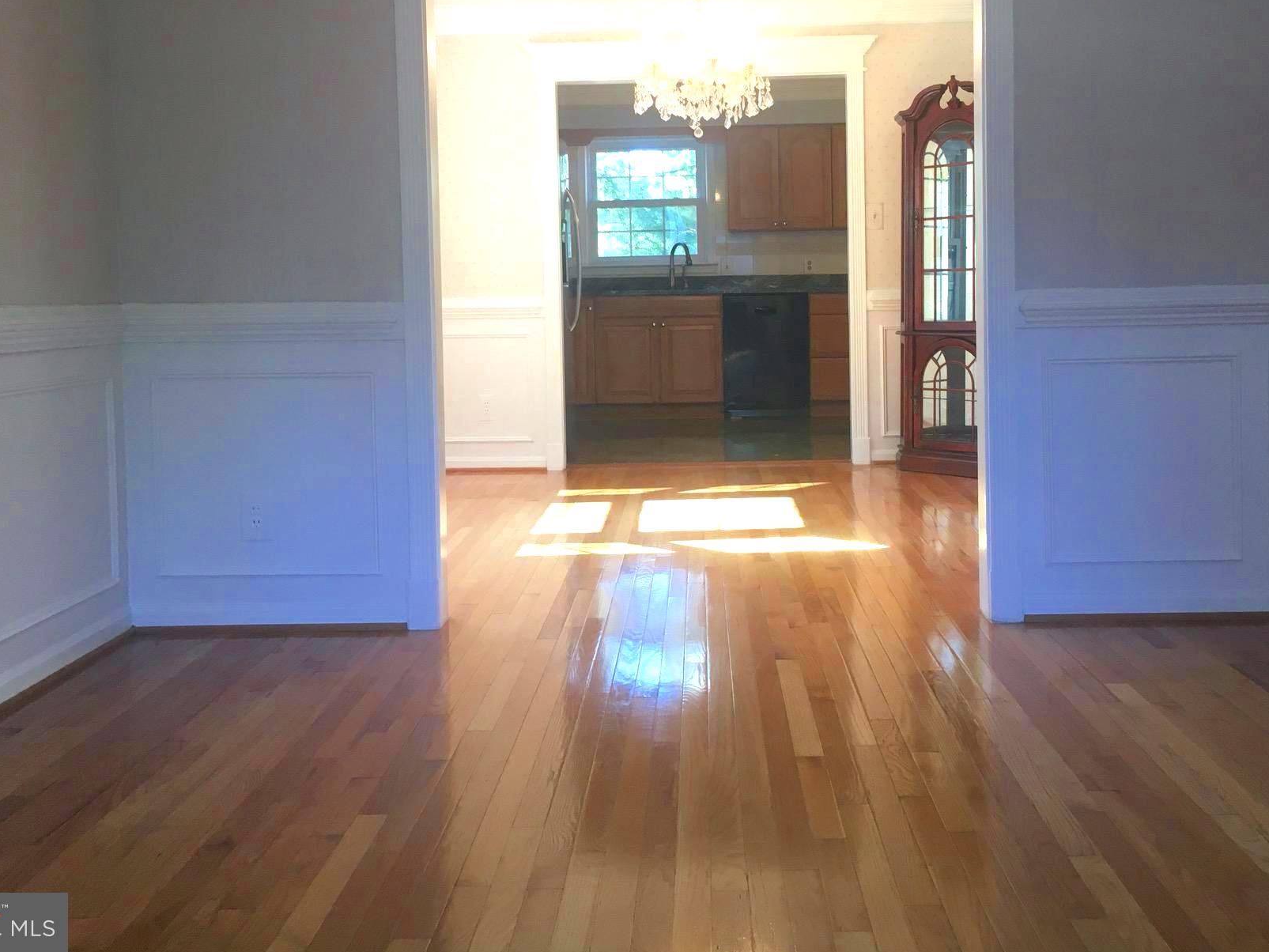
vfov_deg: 38.4
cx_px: 680
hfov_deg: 50.1
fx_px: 1356
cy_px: 350
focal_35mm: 37
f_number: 2.2
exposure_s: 1/30
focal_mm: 4.15
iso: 50
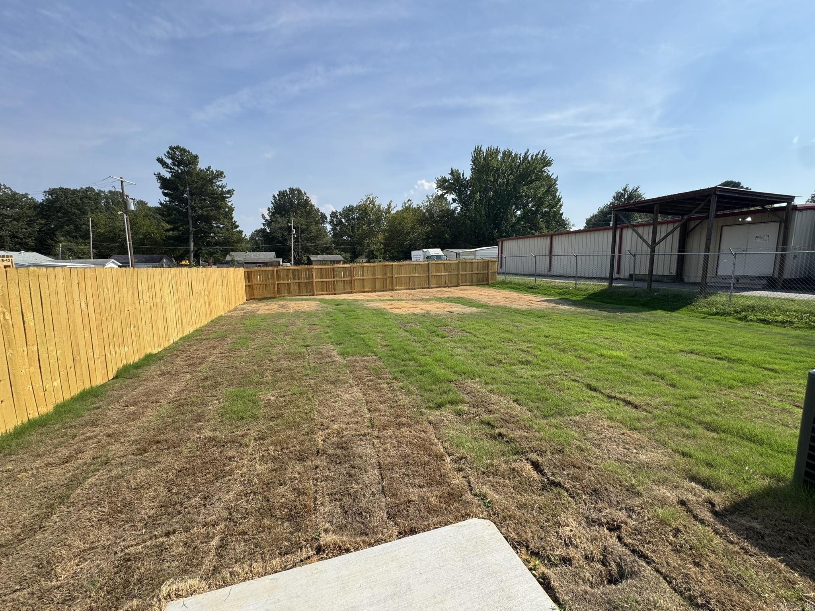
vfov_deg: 85.7
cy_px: 306
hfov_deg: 102.1
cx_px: 408
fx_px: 330
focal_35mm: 14
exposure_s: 1/1395
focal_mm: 2.22
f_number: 2.2
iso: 40
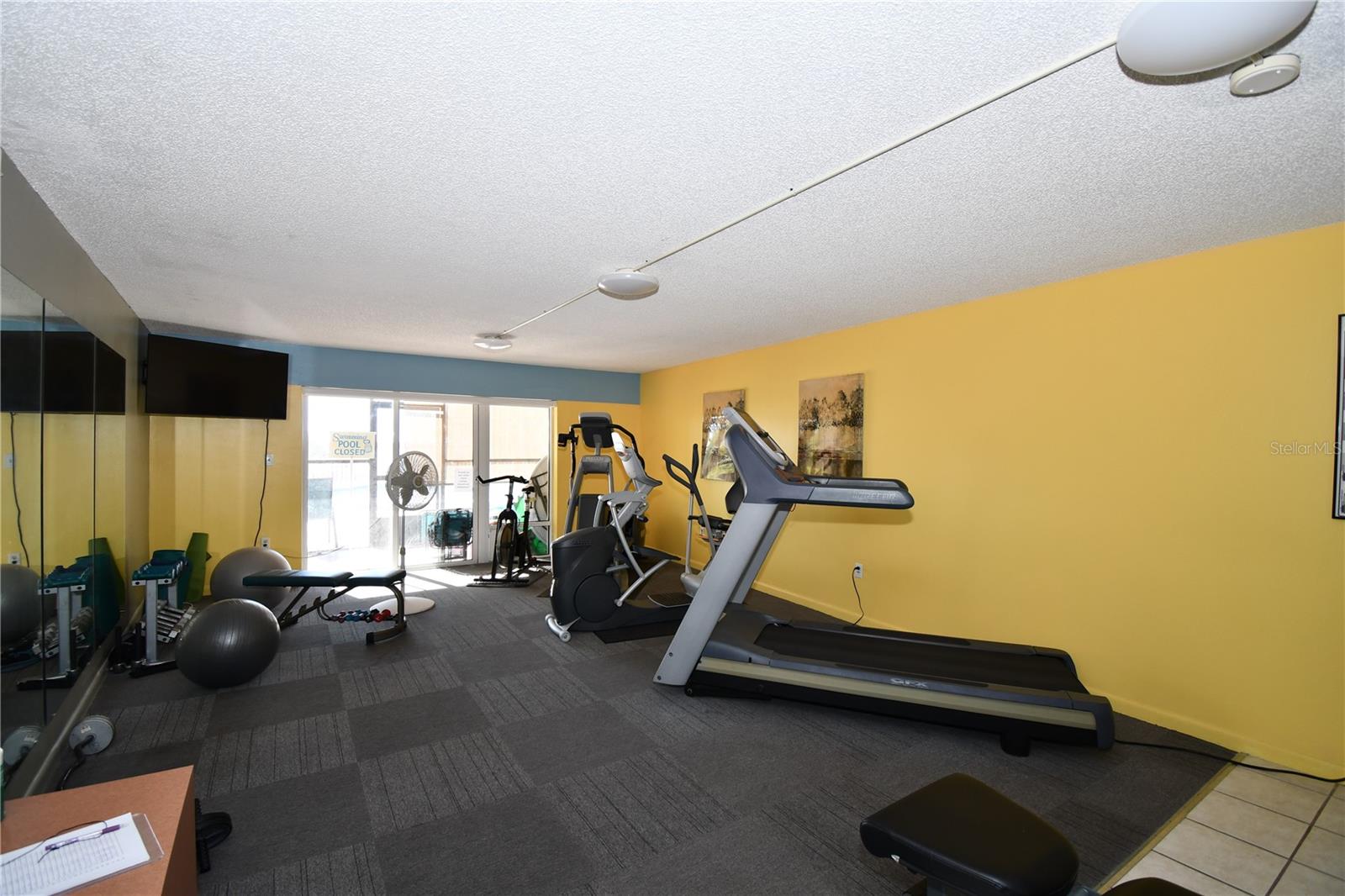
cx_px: 672
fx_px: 560
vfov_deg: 77.3
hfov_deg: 100.4
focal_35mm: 15
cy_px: 448
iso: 280
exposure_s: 1/60
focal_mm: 10
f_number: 4.5
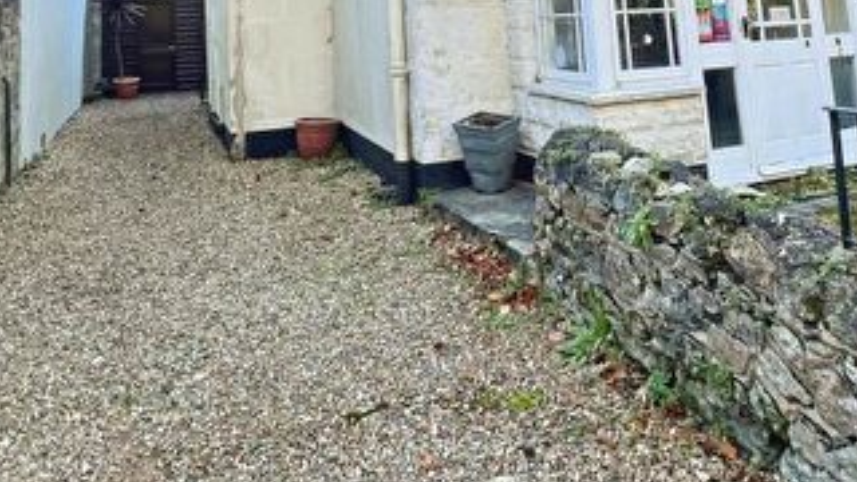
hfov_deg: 61.2
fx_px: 704
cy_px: -165
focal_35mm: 31
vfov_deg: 29.4
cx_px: 569
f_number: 1.8
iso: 32
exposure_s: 1/146
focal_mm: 1.57
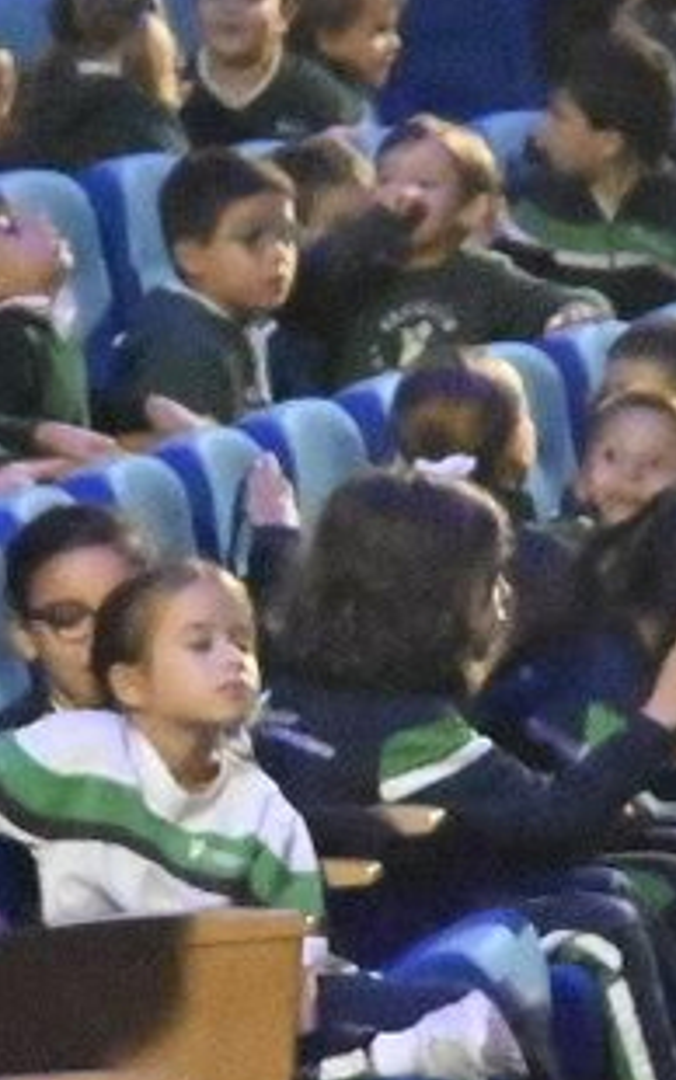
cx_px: -24
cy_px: 1336
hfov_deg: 3.3
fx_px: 11633
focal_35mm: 395
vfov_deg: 5.3
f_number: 6.3
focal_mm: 50
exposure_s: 1/60
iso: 12800
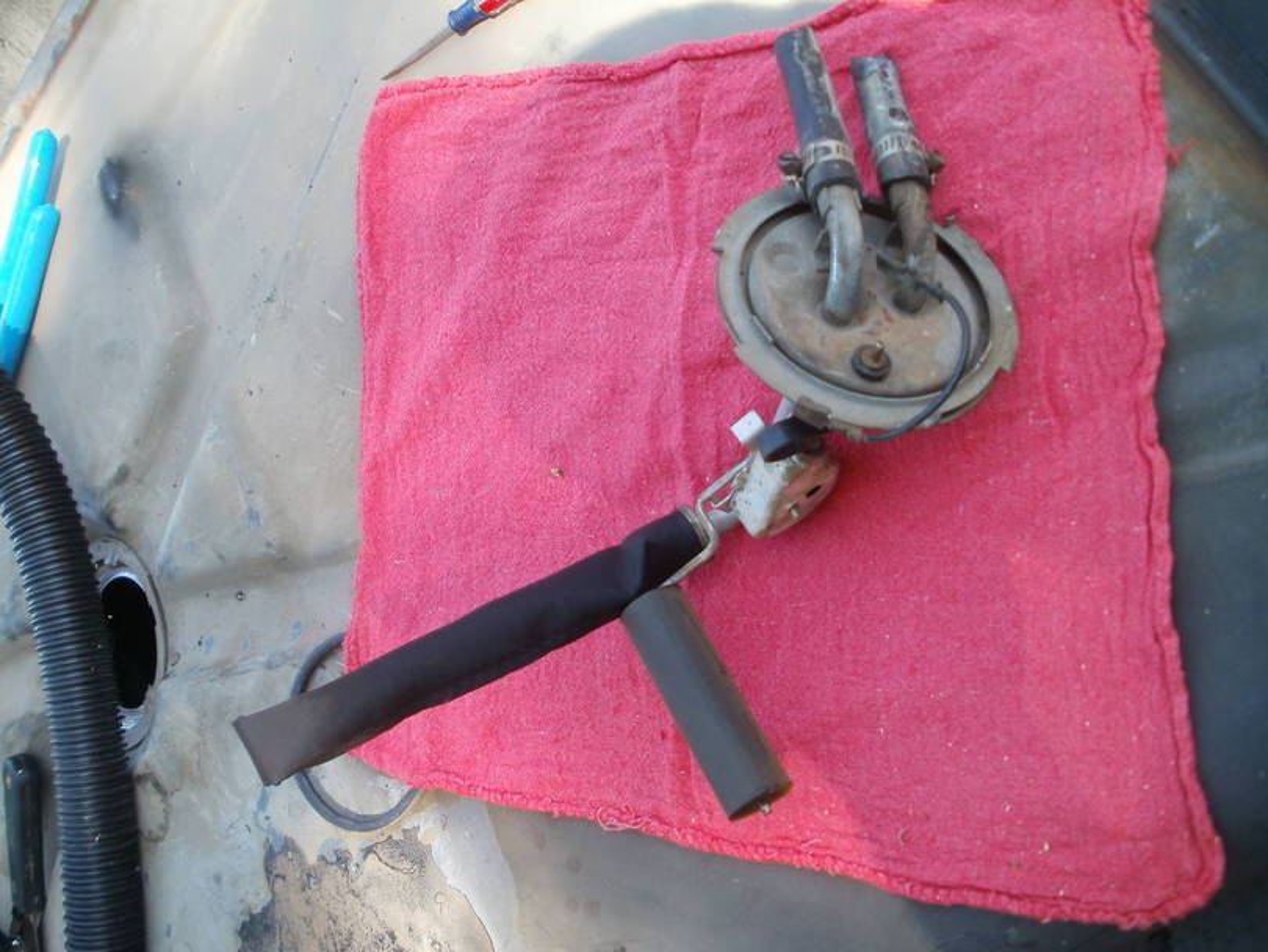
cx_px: 634
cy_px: 476
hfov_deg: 51.3
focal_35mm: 36
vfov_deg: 39.7
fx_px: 1319
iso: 100
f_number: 3.5
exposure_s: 1/80
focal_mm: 6.3
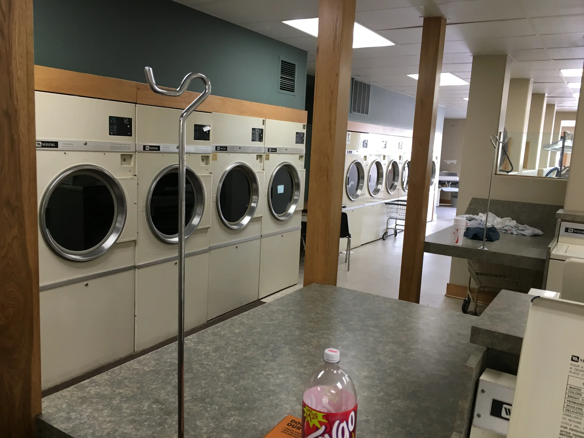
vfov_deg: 48.2
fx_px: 489
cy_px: 219
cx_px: 292
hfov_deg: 61.7
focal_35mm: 29
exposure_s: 1/30
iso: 80
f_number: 2.2
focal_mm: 4.15
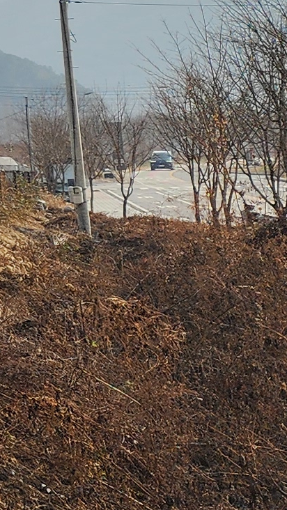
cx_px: -1030
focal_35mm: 137
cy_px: -20
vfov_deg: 15.3
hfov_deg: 6.3
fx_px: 1853
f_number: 1.8
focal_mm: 6.4
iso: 12
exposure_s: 1/818
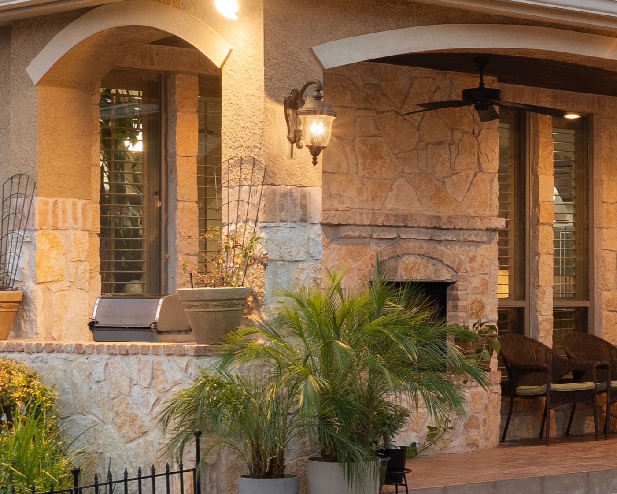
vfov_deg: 14.0
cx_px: 726
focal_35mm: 110
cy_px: 261
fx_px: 2015
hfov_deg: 16.7
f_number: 8
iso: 800
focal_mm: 23.5
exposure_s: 1/3
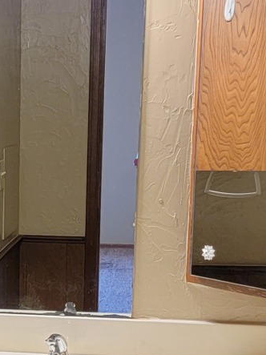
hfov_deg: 14.0
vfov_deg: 18.7
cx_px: -15
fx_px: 1066
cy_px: 301
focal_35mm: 104
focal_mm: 6.7
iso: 250
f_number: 1.8
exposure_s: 1/119
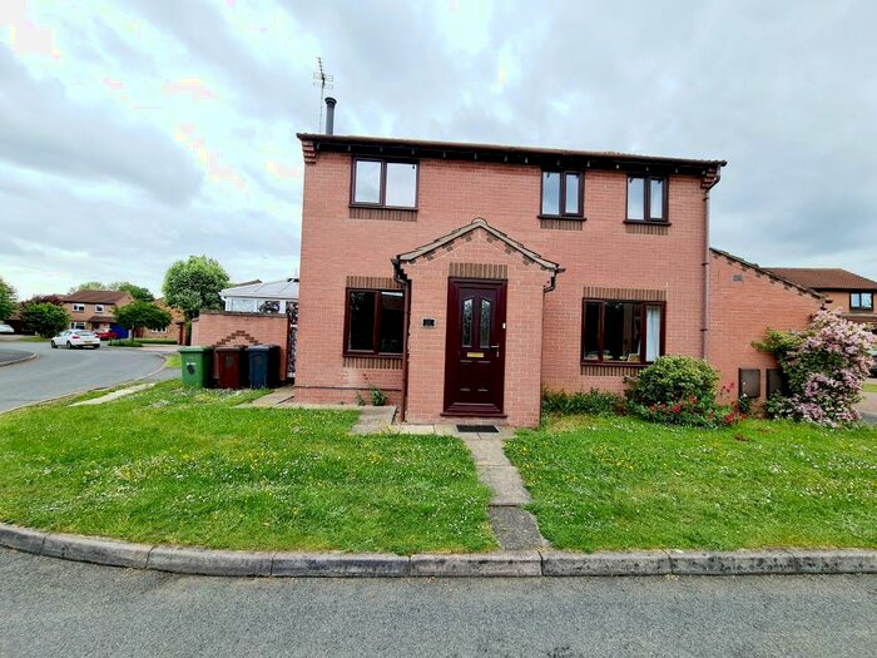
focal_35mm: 13
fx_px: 329
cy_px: 329
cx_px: 438
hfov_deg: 106.2
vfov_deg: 89.9
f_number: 2.2
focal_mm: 2.2
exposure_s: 1/667
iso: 64
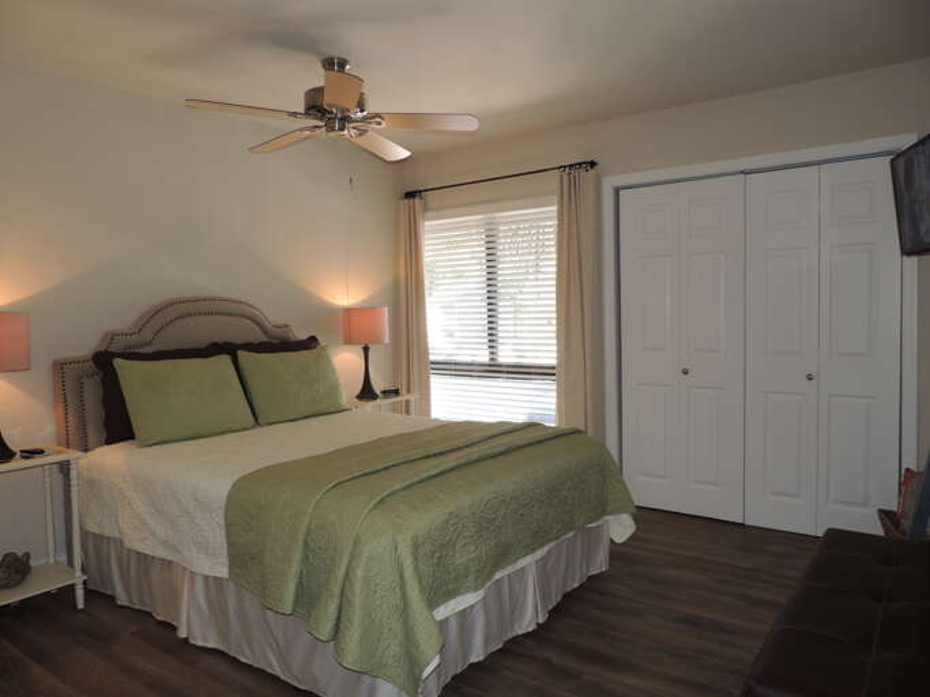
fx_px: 645
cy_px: 348
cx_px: 465
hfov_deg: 71.6
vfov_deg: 56.8
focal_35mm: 24
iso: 100
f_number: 3
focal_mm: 4.3
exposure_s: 1/40
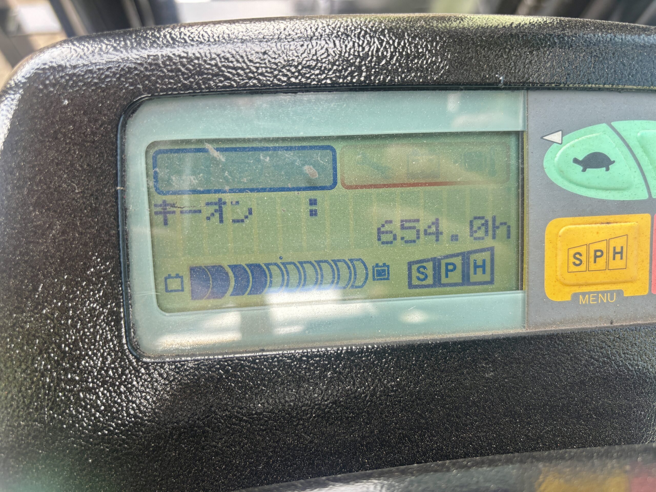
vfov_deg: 53.1
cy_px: 246
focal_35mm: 26
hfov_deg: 67.3
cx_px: 328
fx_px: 493
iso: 100
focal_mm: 5.96
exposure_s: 1/121
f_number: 1.6
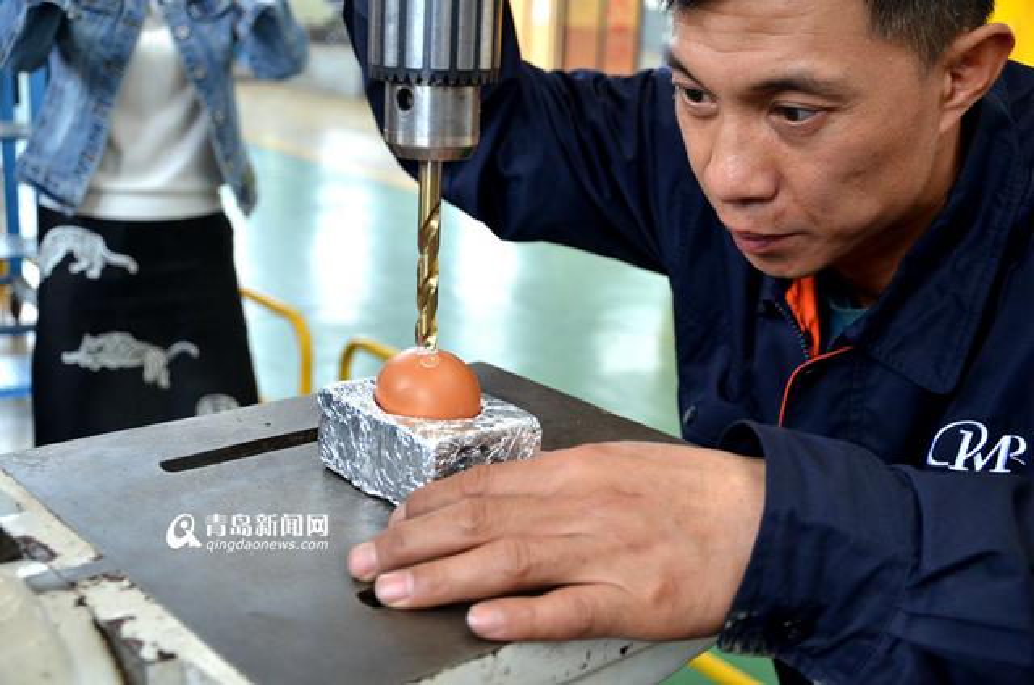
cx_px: 517
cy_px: 342
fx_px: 1290
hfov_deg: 43.7
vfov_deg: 29.7
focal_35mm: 45
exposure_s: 1/40
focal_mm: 30
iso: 800
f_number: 4.2
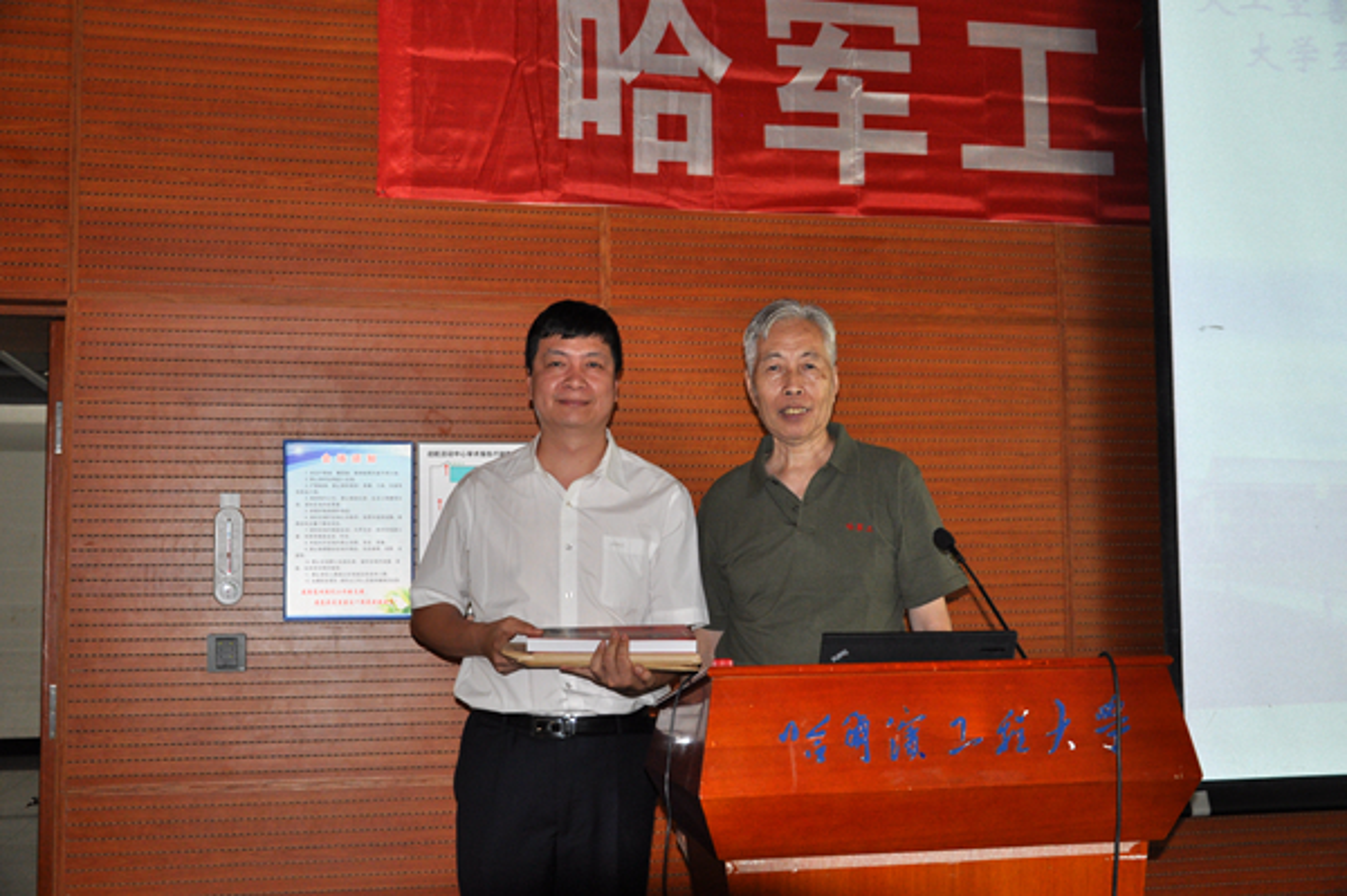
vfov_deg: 31.8
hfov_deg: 46.4
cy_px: 448
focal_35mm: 42
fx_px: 1570
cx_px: 674
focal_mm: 28
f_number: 4
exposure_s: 1/60
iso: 800
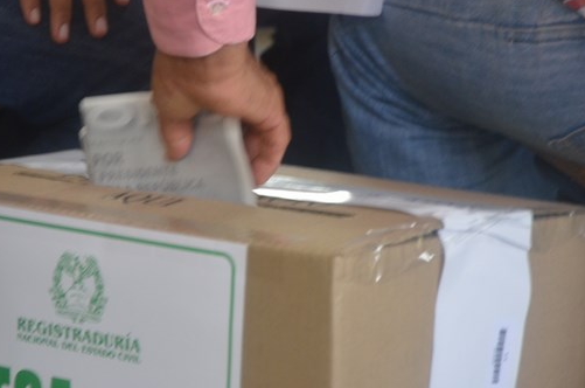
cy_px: 174
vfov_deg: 6.4
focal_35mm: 214
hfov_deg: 9.6
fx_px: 3466
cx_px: 200
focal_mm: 105
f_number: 5.6
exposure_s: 1/25
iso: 1600
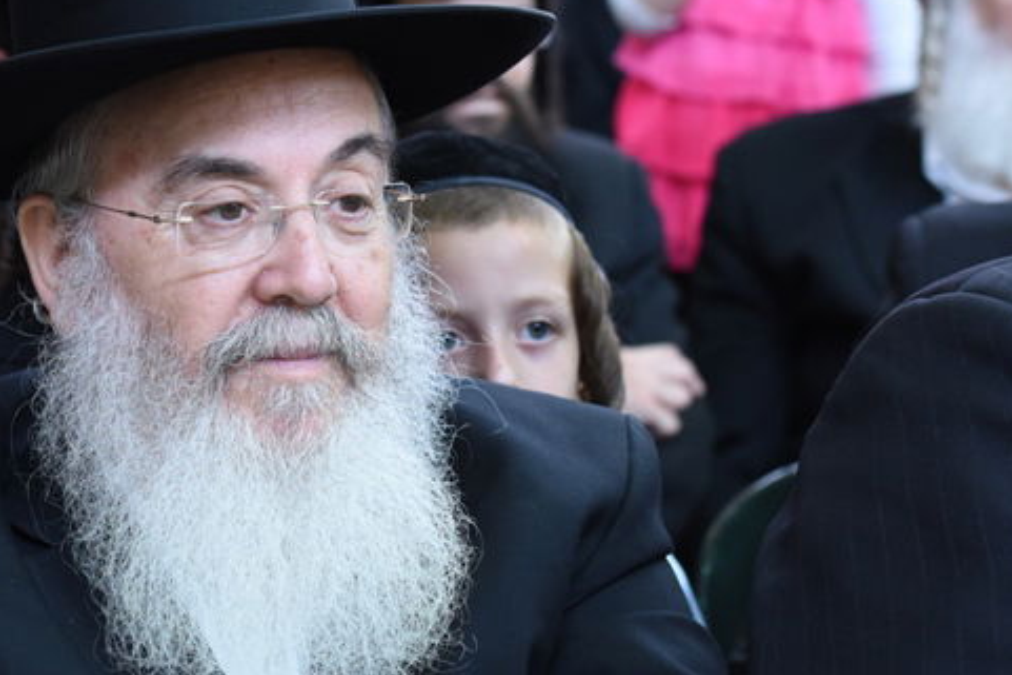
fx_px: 4190
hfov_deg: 13.7
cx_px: 330
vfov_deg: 9.2
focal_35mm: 149
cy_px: 403
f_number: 4
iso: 1600
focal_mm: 70
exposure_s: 1/100
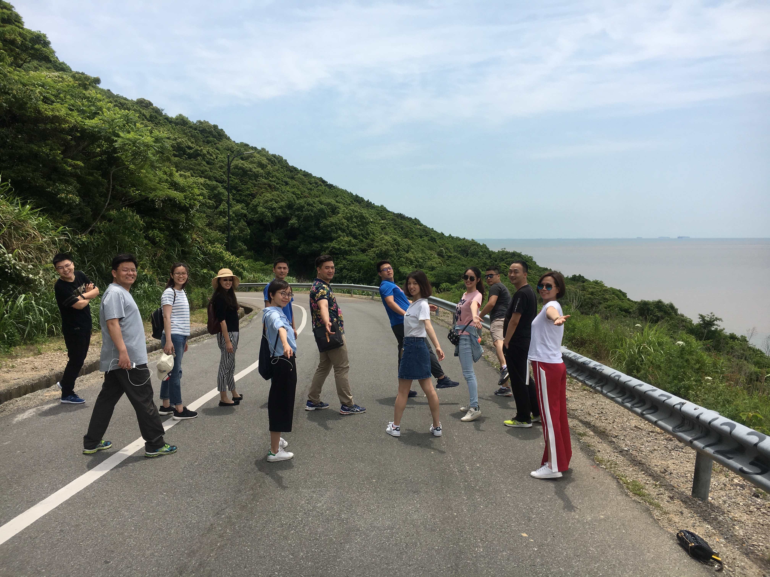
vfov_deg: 48.2
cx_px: 385
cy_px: 288
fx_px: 645
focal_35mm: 29
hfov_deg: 61.7
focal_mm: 4.15
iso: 25
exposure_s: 1/2198
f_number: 2.2
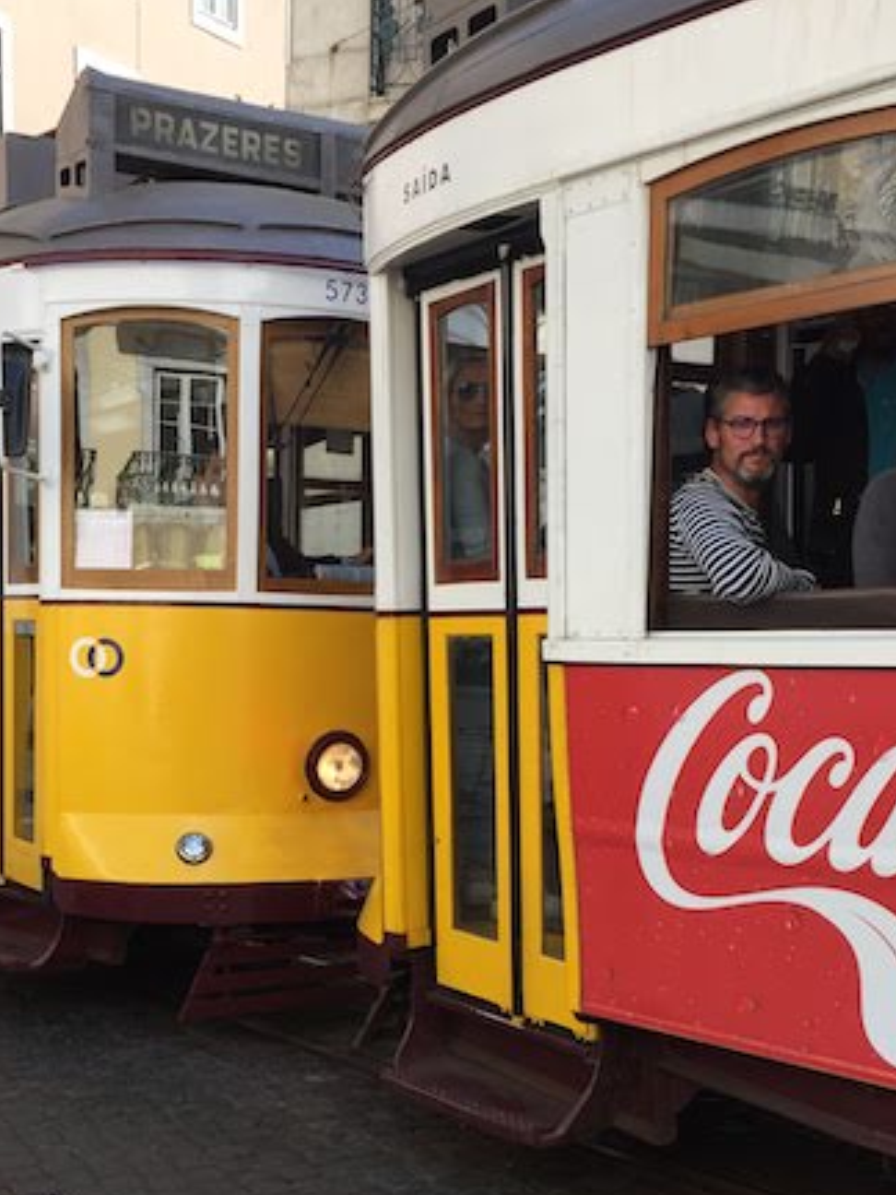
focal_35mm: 47
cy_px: 830
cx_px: 344
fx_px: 1622
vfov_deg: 39.8
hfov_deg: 30.8
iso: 32
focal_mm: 4.15
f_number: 2.2
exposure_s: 1/590
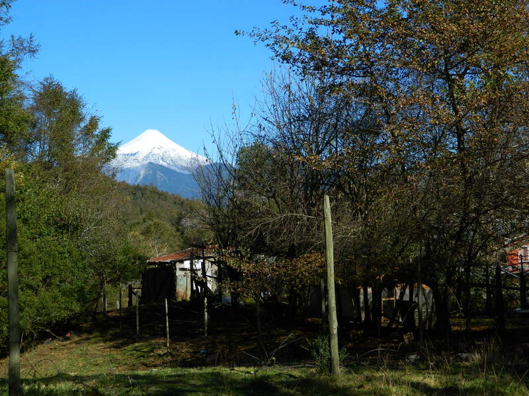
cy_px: 198
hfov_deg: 33.8
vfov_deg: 25.7
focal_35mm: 57
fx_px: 871
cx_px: 264
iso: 80
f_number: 3.8
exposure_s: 1/800
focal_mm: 10.2
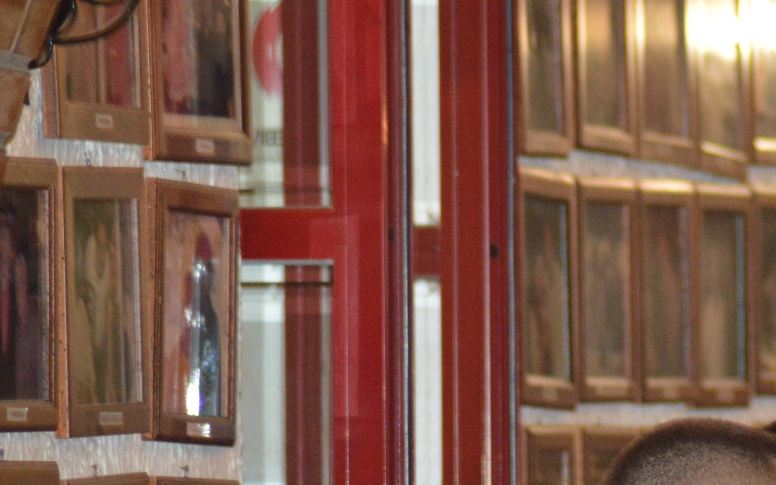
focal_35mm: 617
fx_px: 13050
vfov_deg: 2.1
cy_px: 441
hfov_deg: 3.4
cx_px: 747
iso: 1400
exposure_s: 1/60
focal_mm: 195
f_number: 4.8
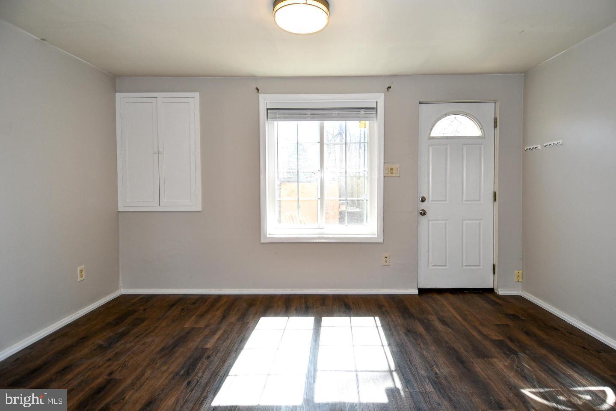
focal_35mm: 18
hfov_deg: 90.0
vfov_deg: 67.4
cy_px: 206
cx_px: 308
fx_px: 308
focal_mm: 12
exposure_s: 1/100
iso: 200
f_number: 5
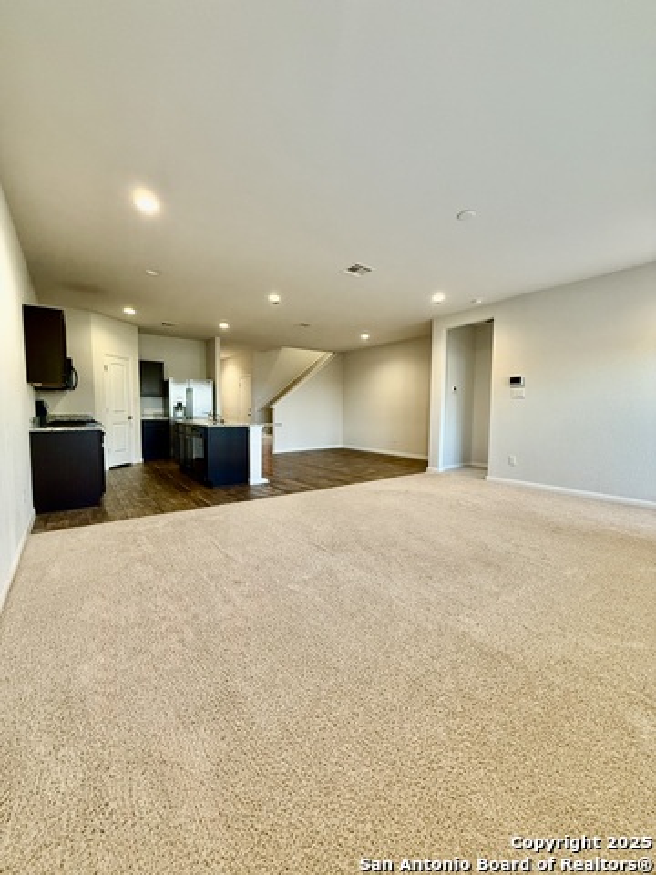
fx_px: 354
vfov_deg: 102.1
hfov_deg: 85.7
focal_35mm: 14
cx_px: 328
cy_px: 438
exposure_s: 1/60
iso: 320
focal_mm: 2.22
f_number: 2.2
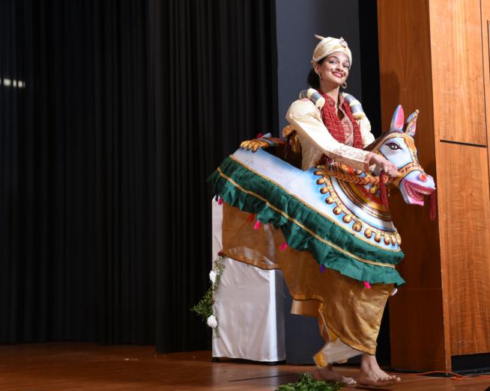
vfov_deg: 24.6
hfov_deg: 30.4
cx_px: 291
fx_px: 899
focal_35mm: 62
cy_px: 192
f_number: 8
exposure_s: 1/200
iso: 800
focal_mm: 48
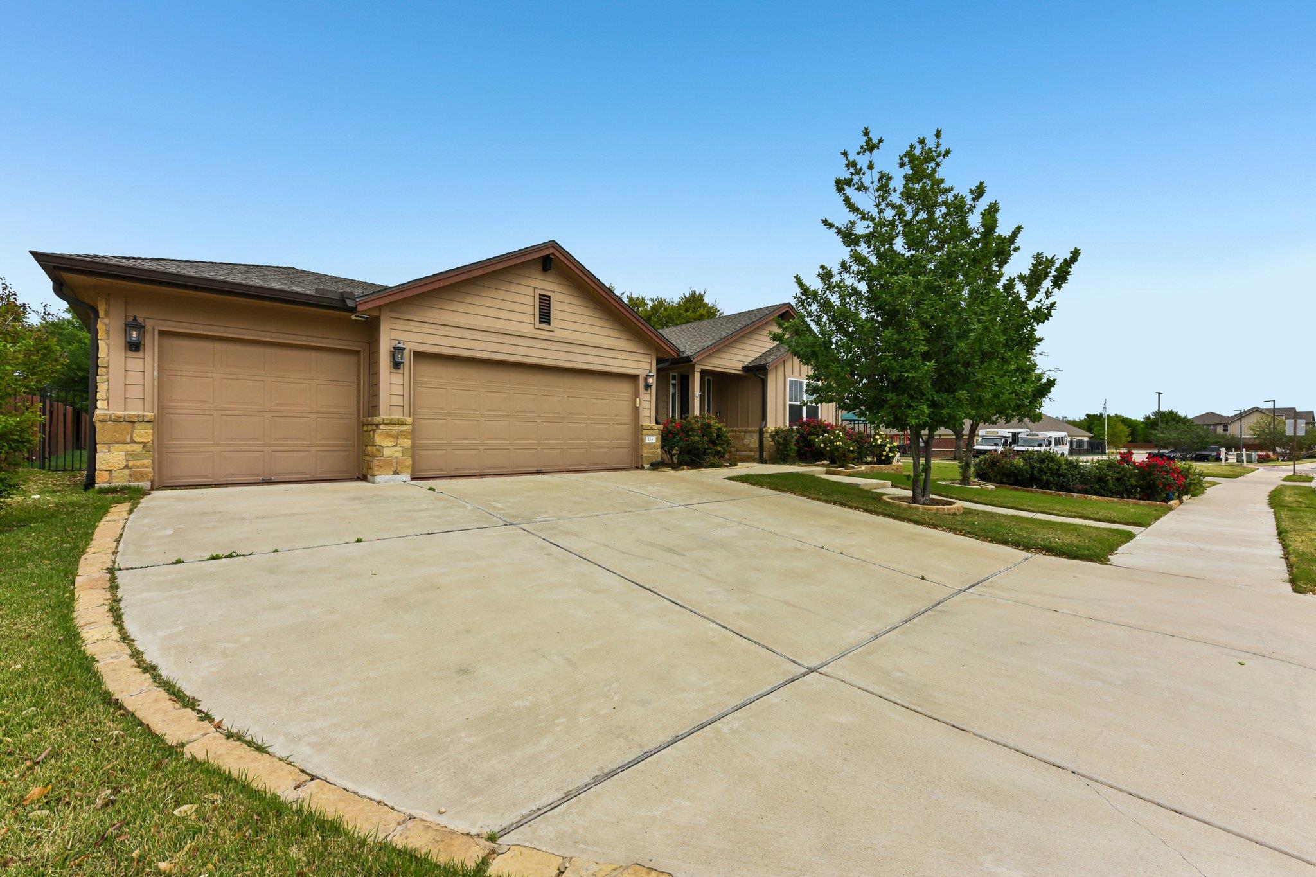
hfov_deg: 100.4
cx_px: 658
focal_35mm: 15
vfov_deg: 77.3
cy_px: 438
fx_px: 548
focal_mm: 15
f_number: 8
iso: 100
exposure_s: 1/500
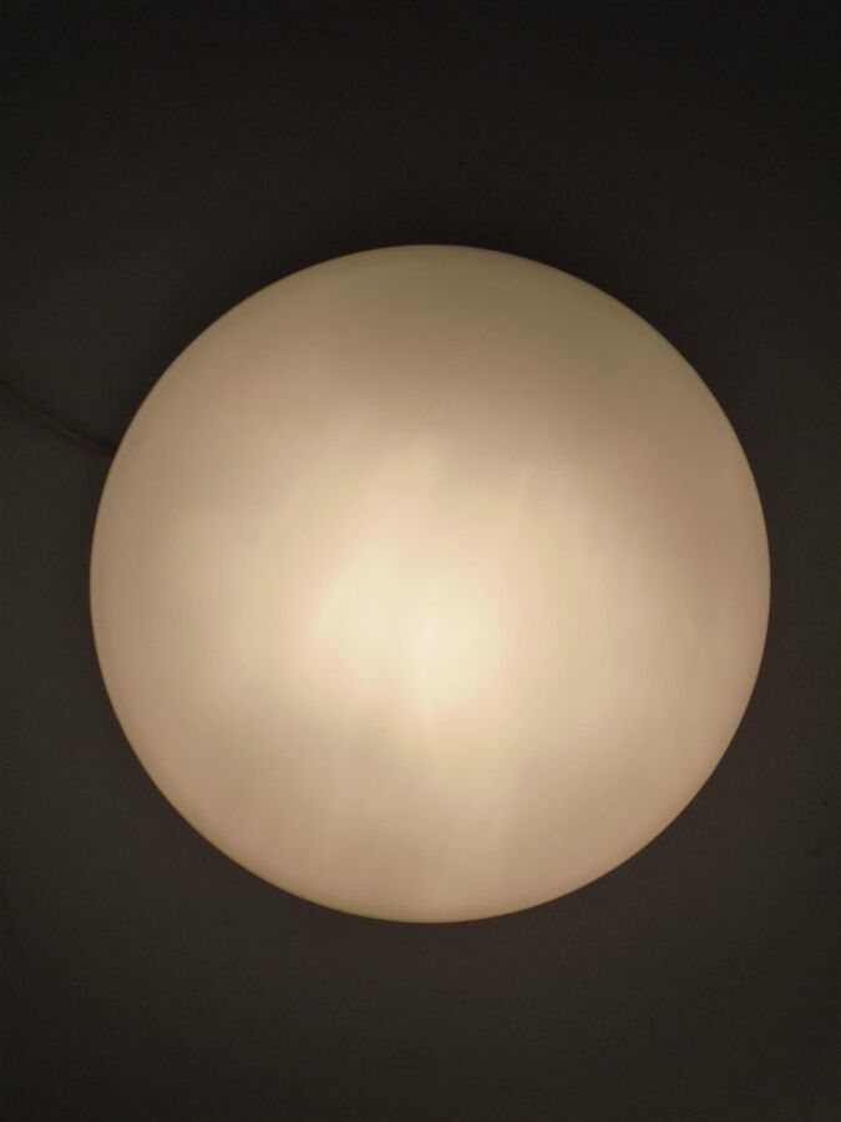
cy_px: 561
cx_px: 420
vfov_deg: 43.9
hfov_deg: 33.6
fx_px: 1393
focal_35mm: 43
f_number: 4.5
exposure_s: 1/400
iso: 100
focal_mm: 7.8
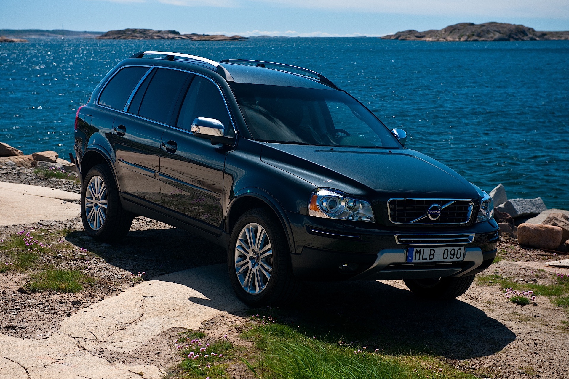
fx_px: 1106
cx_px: 284
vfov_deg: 19.5
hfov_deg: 28.8
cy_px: 190
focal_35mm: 70
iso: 200
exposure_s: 1/500
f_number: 5.6
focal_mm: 70
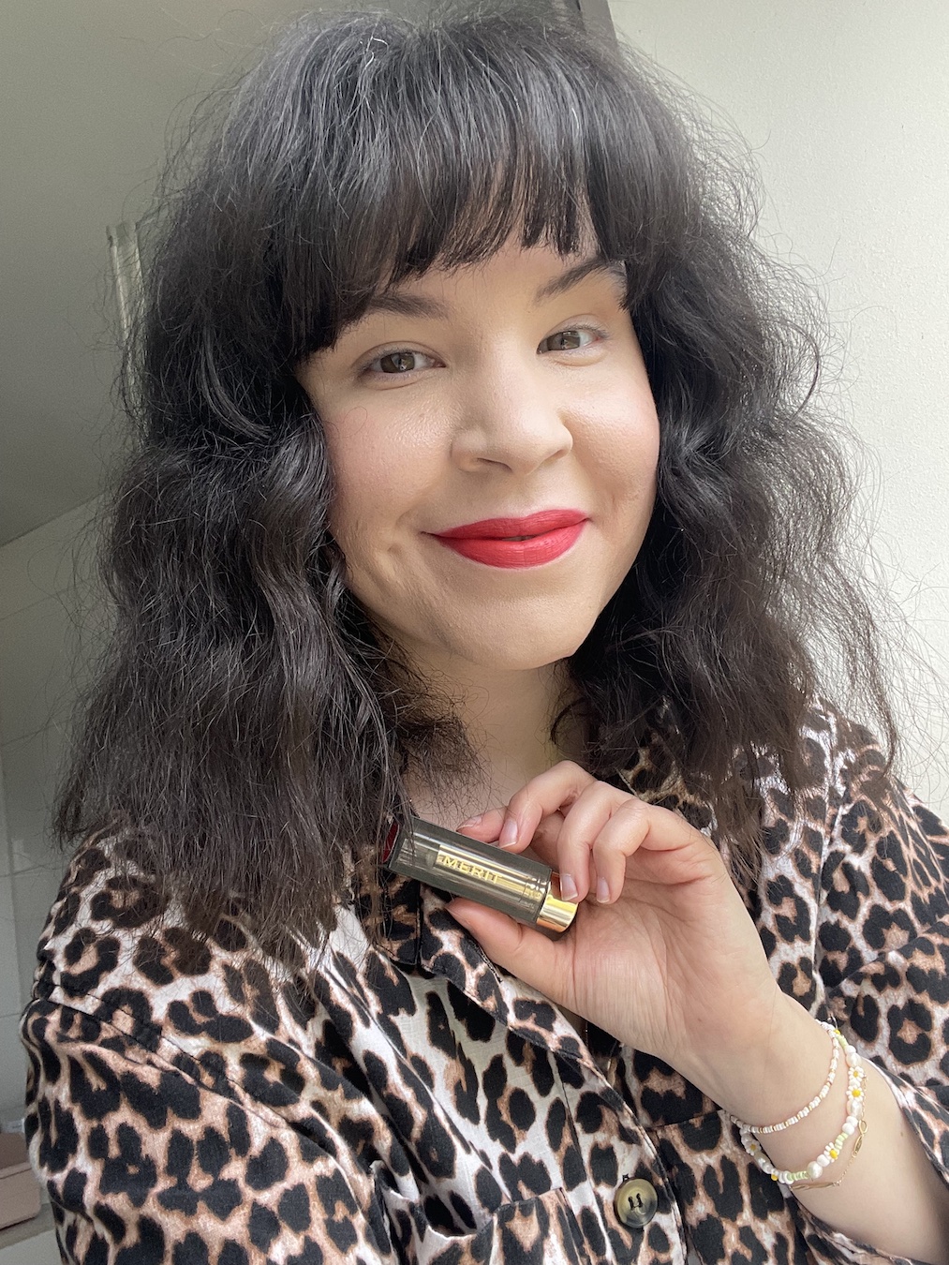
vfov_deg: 60.0
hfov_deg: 46.8
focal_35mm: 30
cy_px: 632
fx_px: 1096
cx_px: 474
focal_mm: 2.71
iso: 100
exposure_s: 1/105
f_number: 2.2
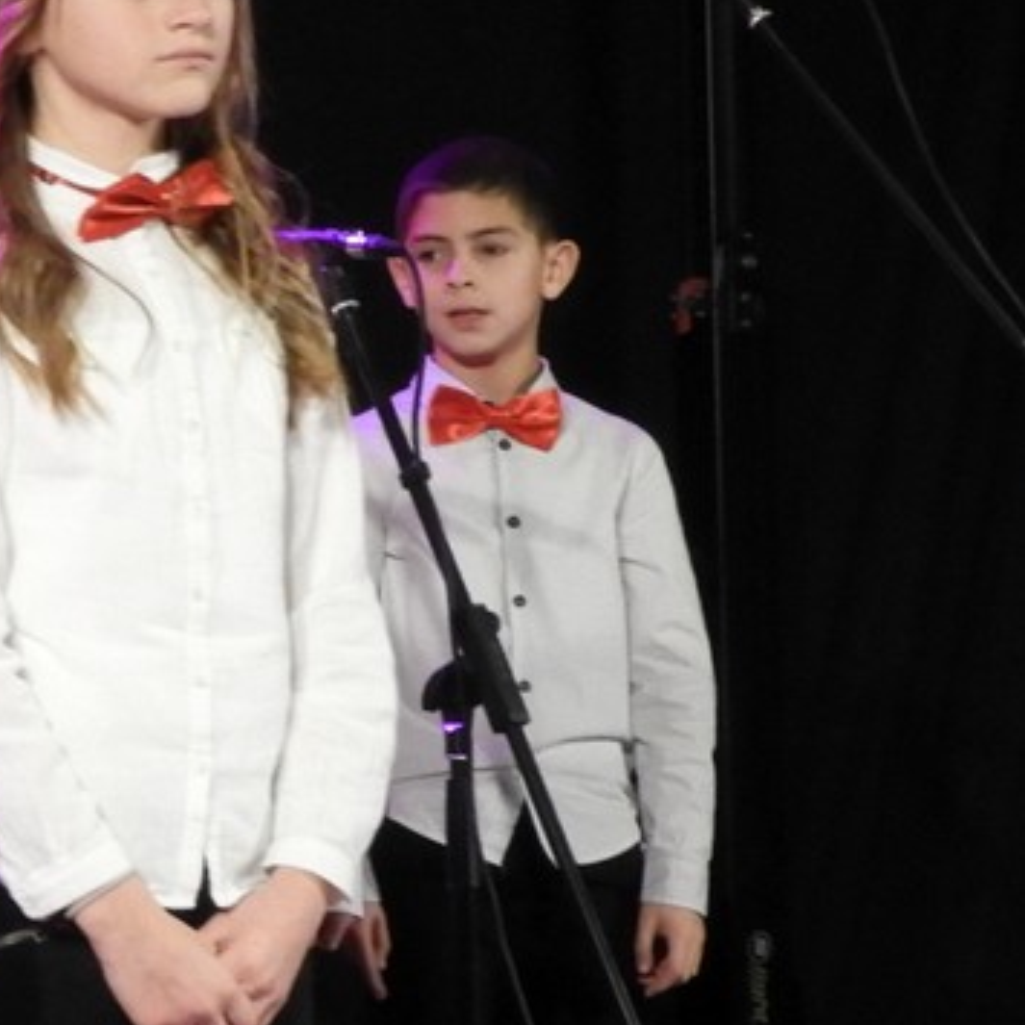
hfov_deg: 8.4
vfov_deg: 8.8
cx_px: -921
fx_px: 6667
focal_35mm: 199
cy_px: 560
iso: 400
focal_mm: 9
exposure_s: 1/20
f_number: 4
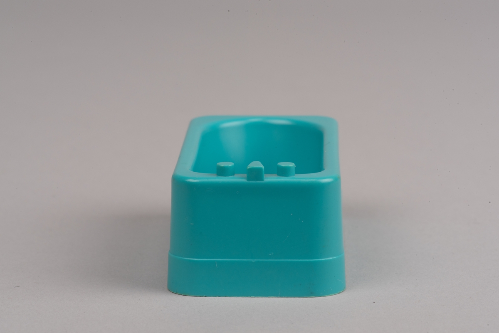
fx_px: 1456
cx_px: 250
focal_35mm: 105
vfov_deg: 13.1
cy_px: 166
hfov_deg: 19.4
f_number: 25
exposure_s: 1/160
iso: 400
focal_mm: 105
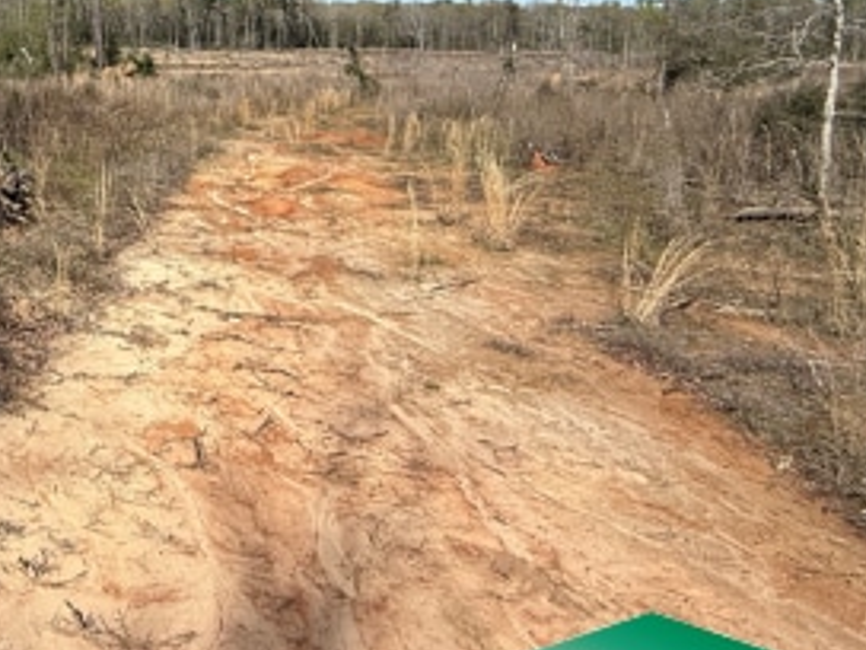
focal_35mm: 33
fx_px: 826
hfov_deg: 44.5
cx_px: -51
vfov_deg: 39.2
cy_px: 41
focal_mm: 2.22
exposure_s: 1/2320
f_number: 2.2
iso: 50
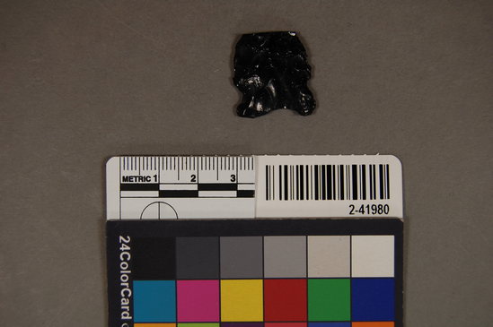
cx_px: 246
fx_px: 780
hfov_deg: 35.1
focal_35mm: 57
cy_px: 164
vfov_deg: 23.7
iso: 200
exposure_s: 1/200
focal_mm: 38
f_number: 5.6
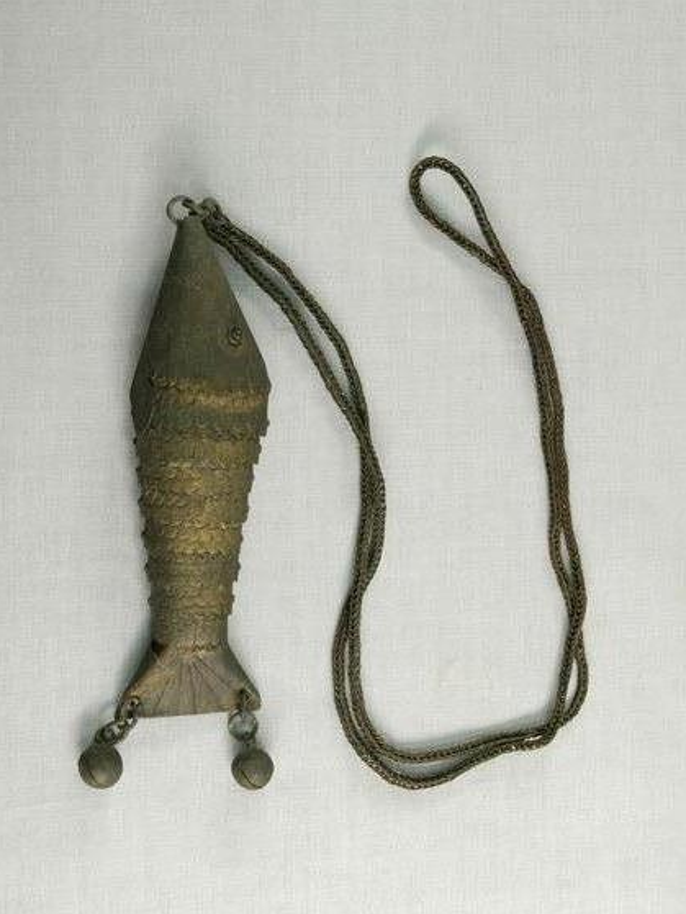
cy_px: 508
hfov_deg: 19.4
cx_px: 341
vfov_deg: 25.6
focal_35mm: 76
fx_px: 2007
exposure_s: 1/10
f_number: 9
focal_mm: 46
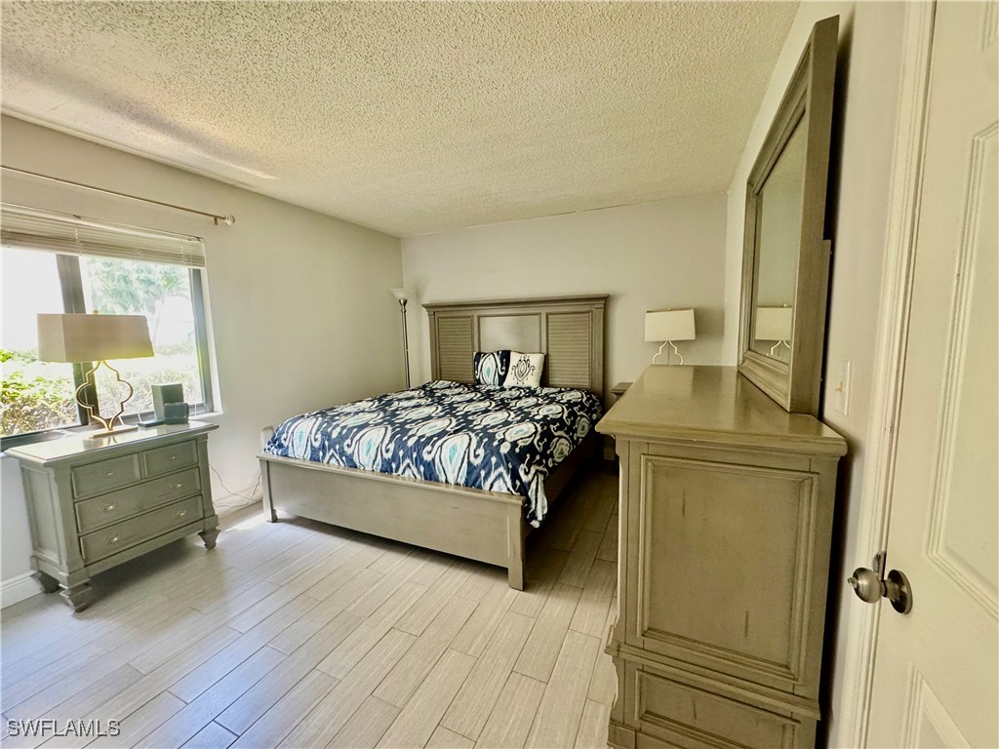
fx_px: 404
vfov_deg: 85.7
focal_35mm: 14
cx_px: 500
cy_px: 374
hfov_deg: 102.1
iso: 640
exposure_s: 1/60
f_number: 2.2
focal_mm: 2.22
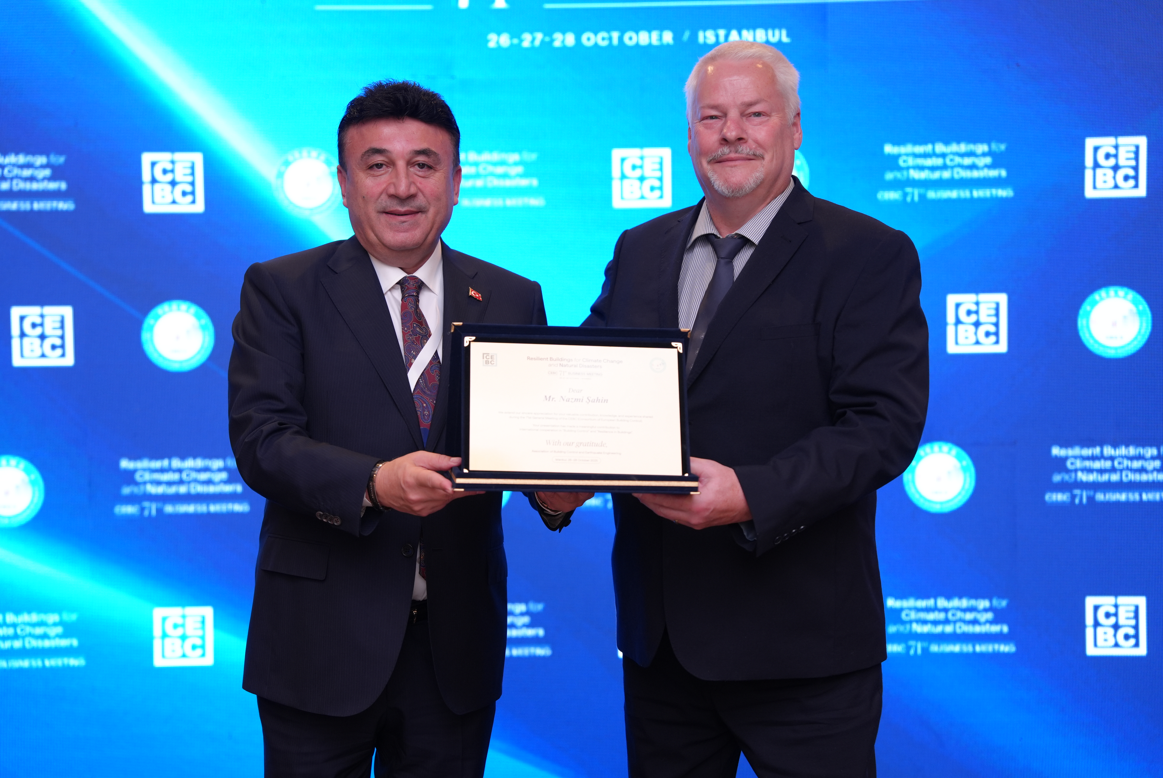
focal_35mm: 60
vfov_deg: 22.7
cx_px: 582
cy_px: 389
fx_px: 1940
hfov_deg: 33.4
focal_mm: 60
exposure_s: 1/160
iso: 500
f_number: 2.8
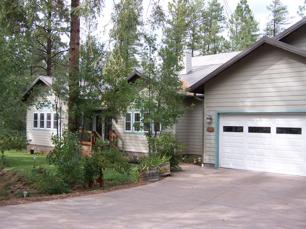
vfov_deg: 37.7
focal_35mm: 38
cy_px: 114
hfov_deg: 49.0
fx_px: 336
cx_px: 153
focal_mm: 6.3
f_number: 2.8
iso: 80
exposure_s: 1/200
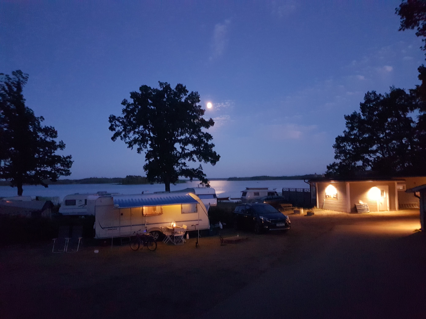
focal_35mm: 26
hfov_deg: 67.3
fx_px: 320
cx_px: 213
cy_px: 160
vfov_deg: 53.1
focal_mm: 4.2
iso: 800
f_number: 1.7
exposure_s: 1/10
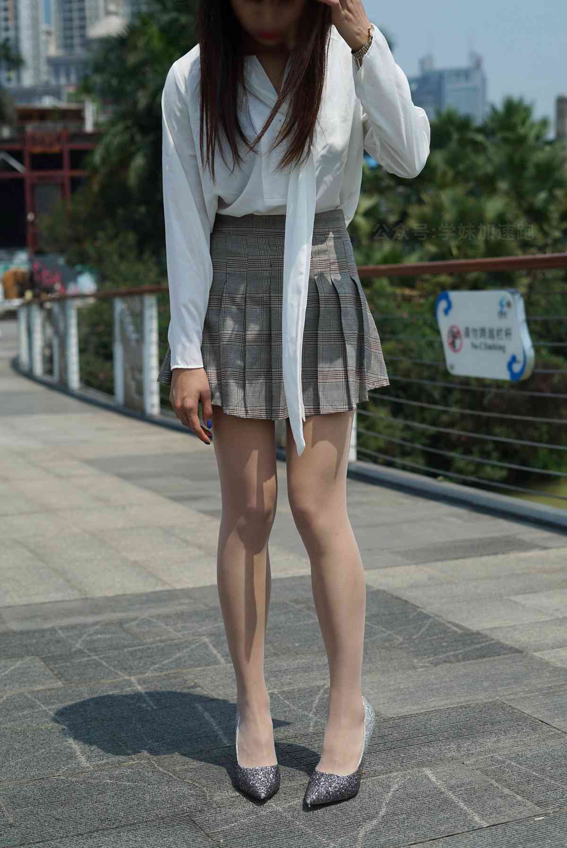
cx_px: 284
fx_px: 1180
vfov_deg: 39.6
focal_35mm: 50
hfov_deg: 27.0
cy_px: 424
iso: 100
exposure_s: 1/1600
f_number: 4
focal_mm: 50
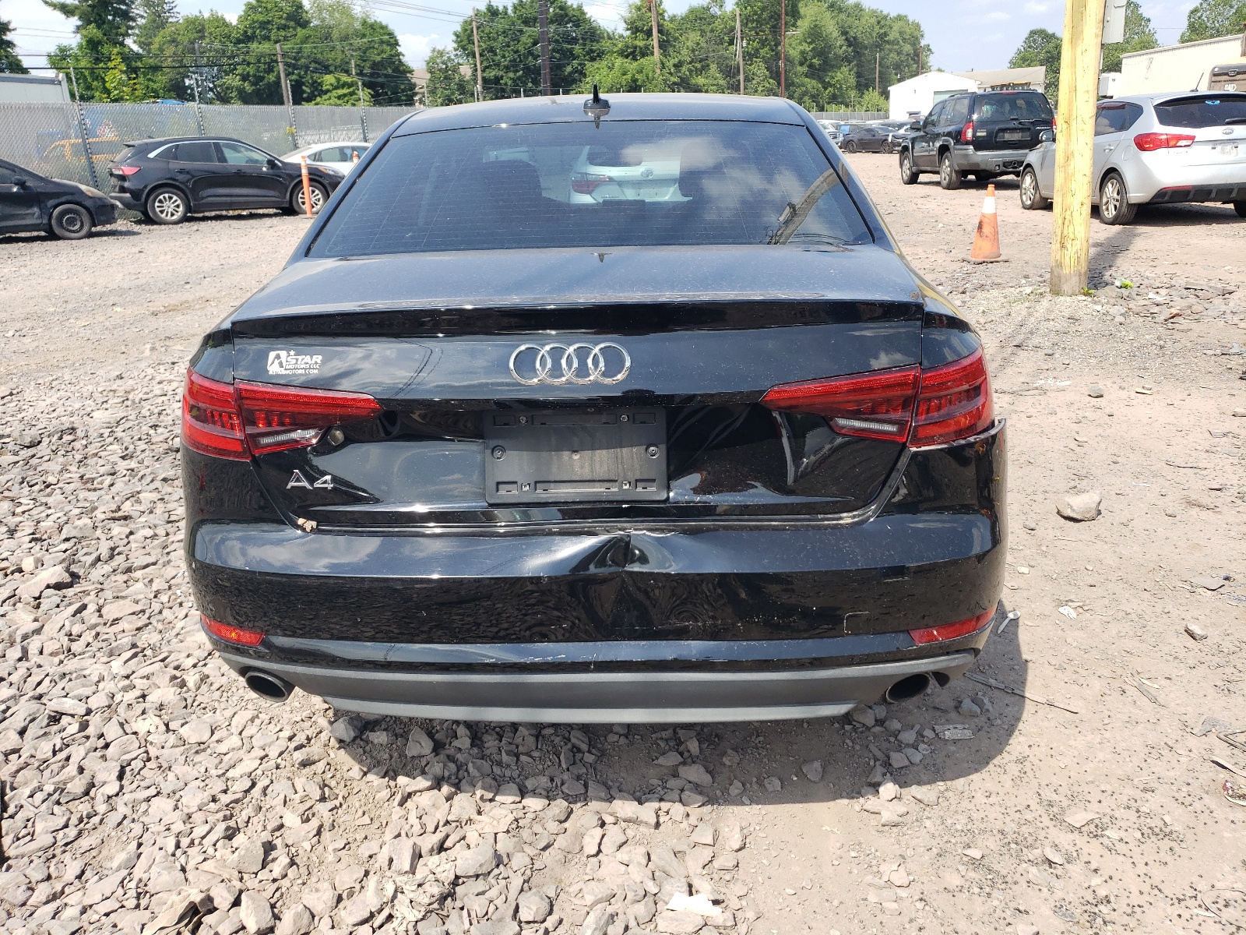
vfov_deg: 53.1
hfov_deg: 67.3
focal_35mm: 26
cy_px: 468
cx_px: 623
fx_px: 936
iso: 50
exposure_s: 1/1429
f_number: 1.5
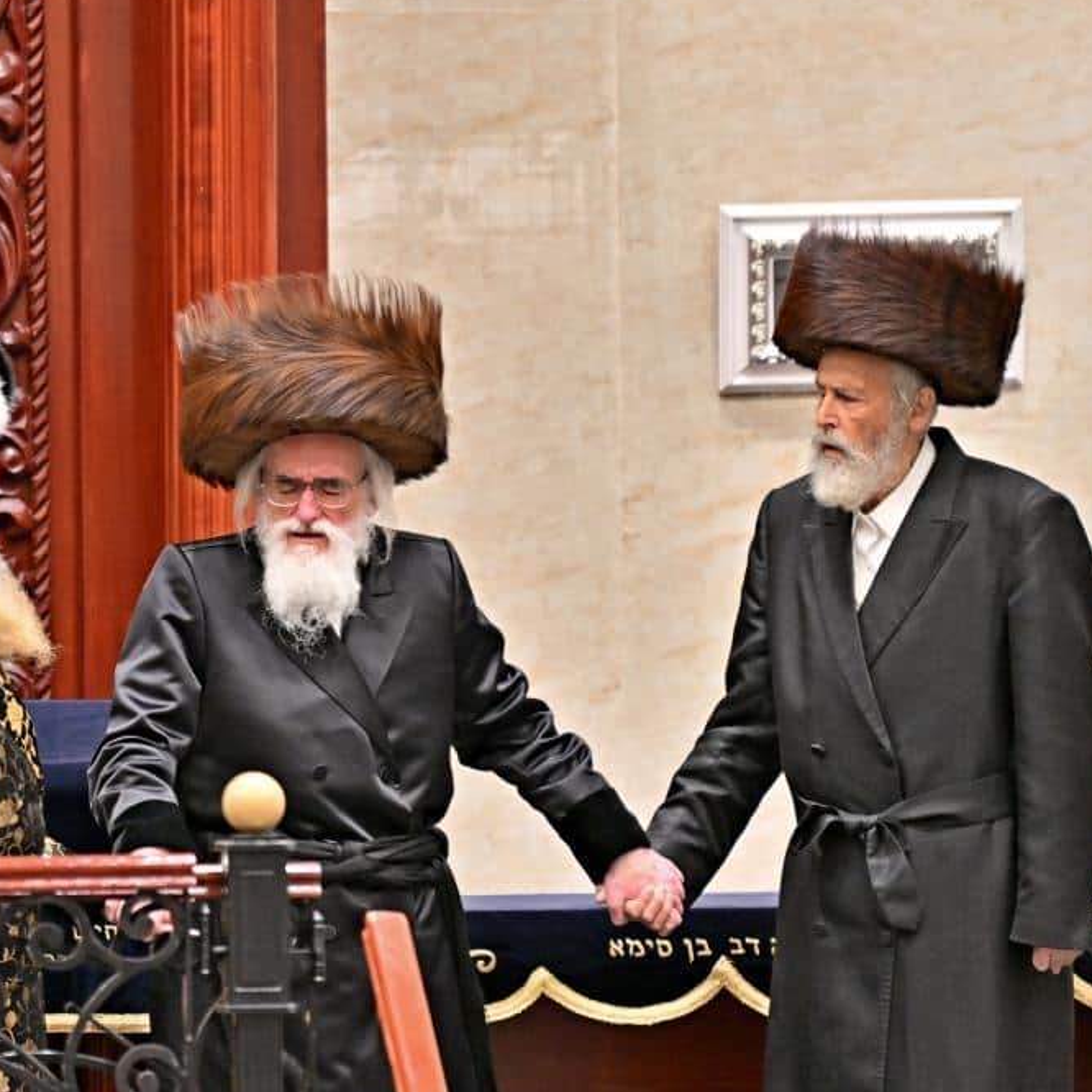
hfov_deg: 4.5
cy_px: 537
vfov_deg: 4.5
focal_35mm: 392
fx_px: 13991
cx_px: 379
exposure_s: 1/400
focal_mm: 200
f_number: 2.8
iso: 800
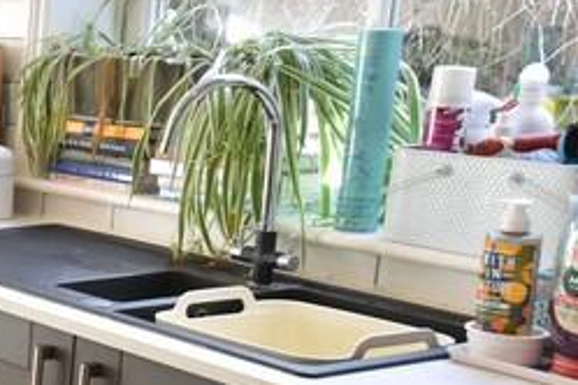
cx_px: -518
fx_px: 1188
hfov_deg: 19.1
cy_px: 208
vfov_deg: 18.4
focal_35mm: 74
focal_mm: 12
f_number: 4.5
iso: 500
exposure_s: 1/80
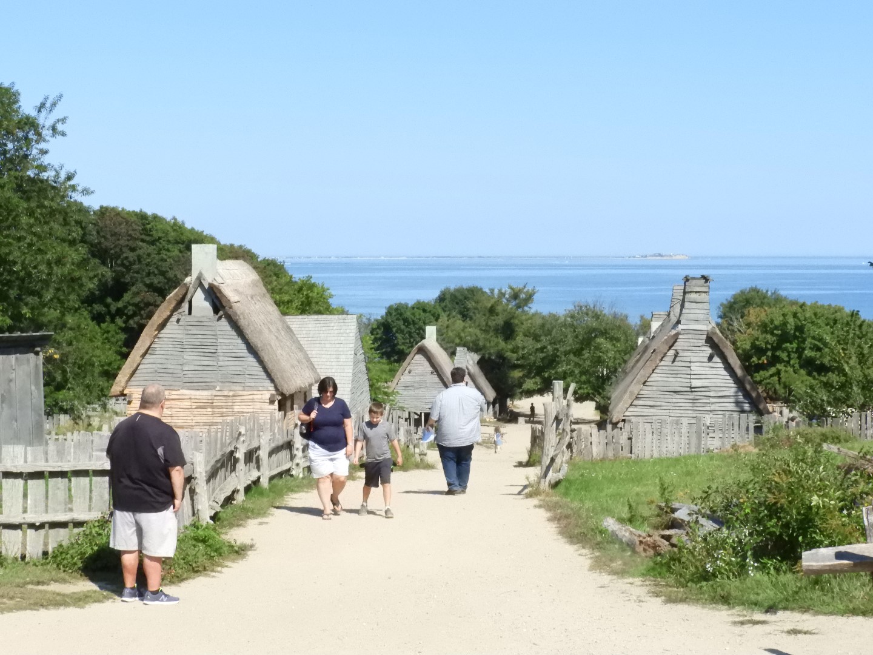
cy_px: 328
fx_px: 1639
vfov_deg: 22.6
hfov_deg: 29.8
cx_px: 436
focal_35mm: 65
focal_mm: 11.6
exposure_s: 1/3200
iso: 1600
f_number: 7.6
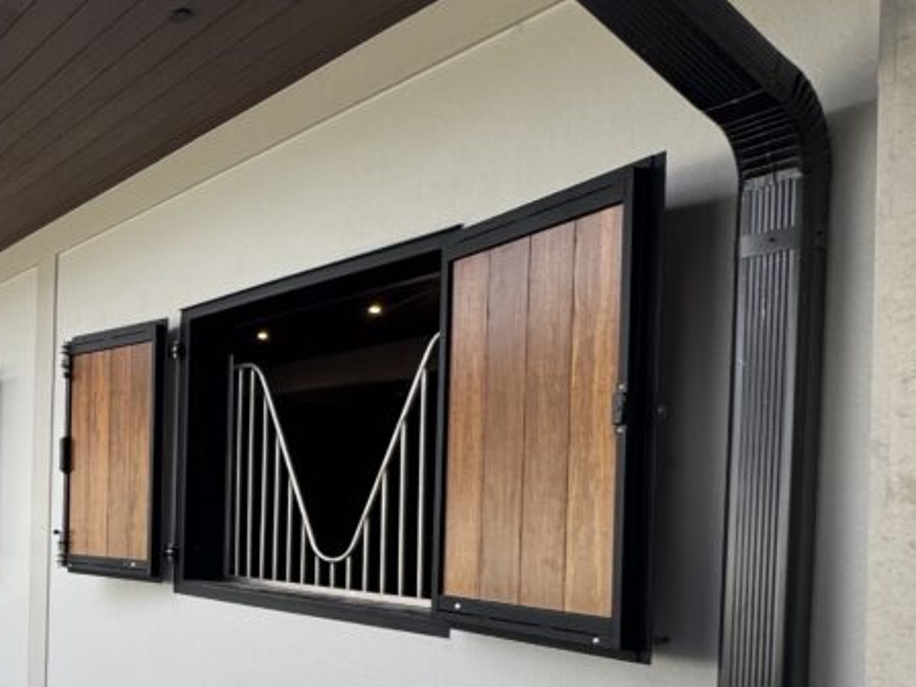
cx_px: -92
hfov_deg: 43.8
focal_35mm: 32
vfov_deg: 42.9
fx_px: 847
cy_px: 507
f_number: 2.2
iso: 40
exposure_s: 1/231
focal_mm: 2.22
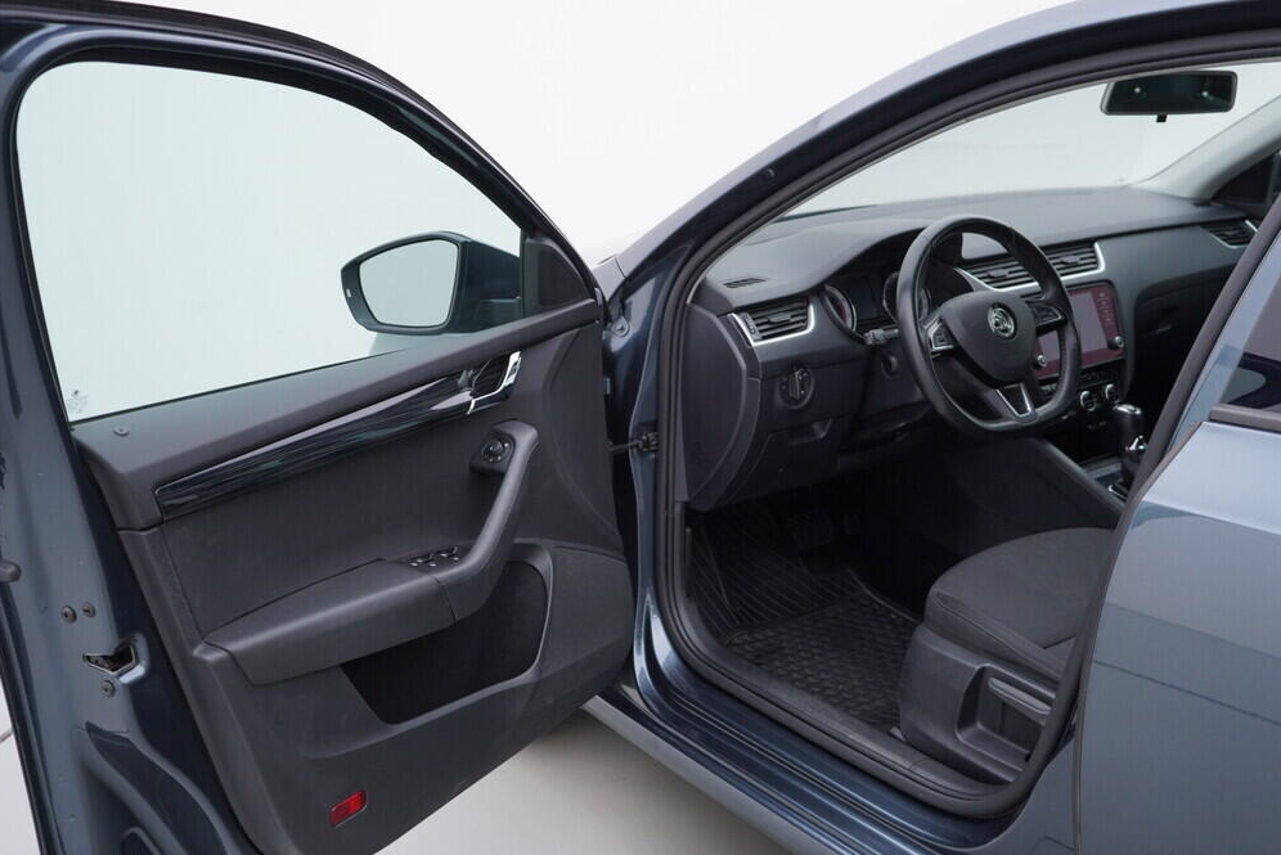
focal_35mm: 37
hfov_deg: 51.9
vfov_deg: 36.0
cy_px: 418
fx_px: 1317
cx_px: 644
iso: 125
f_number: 3.5
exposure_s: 1/60
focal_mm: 24
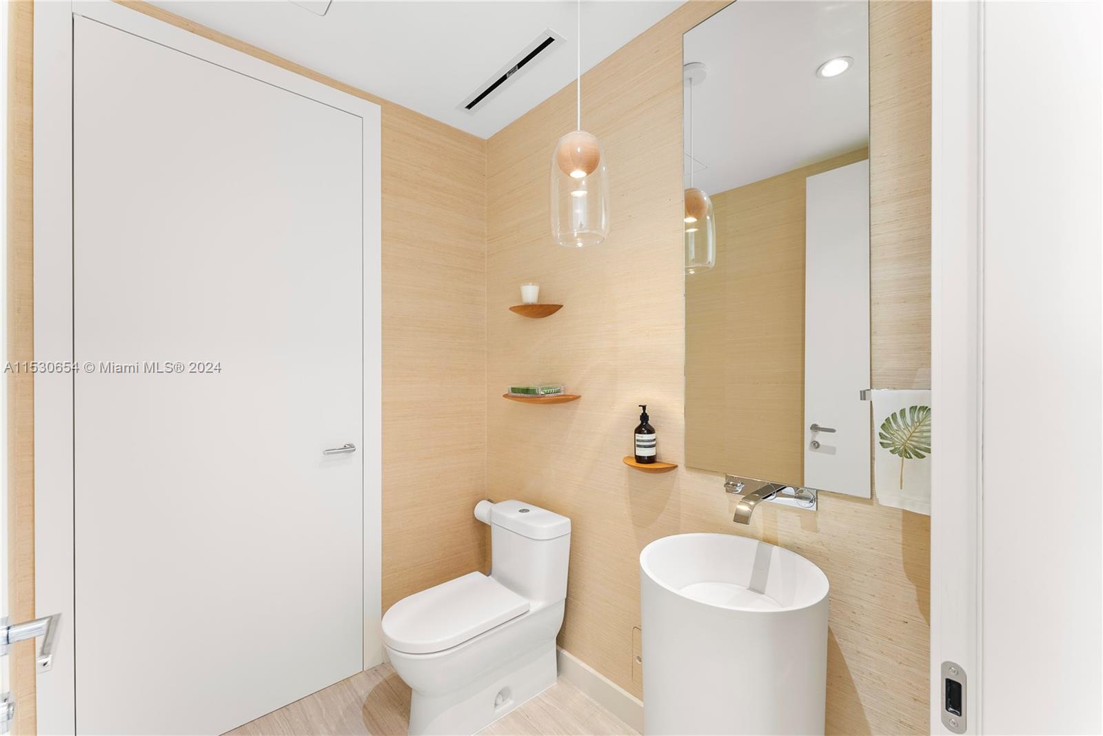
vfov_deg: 81.3
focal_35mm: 14
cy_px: 368
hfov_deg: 104.2
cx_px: 552
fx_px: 429
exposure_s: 1/1.25
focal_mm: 14
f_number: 8
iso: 160
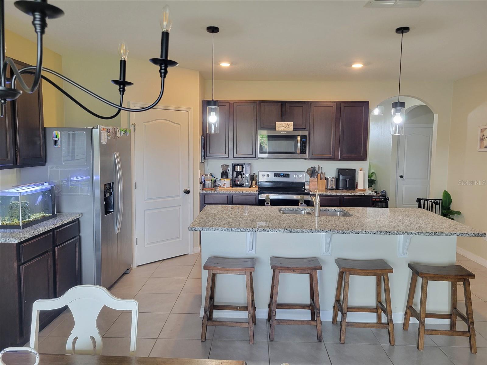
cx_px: 244
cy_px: 182
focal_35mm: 26
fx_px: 366
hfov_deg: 67.3
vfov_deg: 53.1
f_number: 1.8
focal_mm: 5.4
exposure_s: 1/40
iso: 200
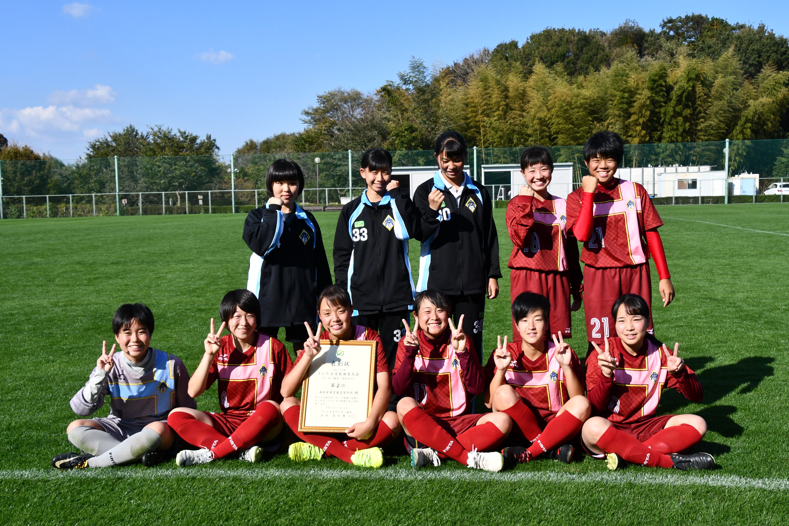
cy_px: 263
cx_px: 394
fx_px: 920
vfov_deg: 31.9
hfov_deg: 46.4
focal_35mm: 42
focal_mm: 28
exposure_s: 1/800
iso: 800
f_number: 14
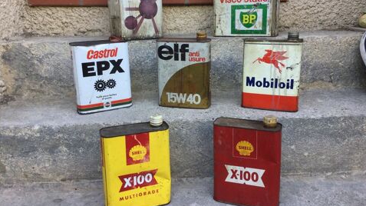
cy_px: 83
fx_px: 330
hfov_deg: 58.0
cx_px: 183
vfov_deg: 34.5
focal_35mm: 34
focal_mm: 3.3
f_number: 2.4
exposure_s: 1/50
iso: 25
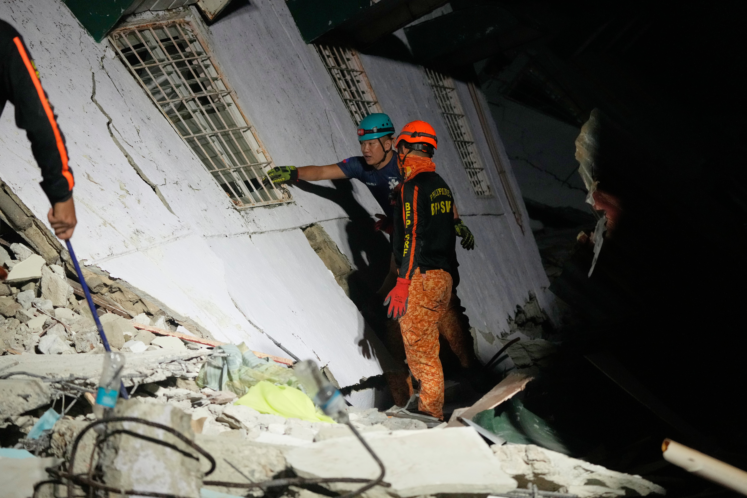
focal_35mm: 100
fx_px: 2075
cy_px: 249
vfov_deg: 13.7
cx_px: 374
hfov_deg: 20.4
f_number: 4.5
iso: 6400
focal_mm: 100
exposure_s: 1/1000
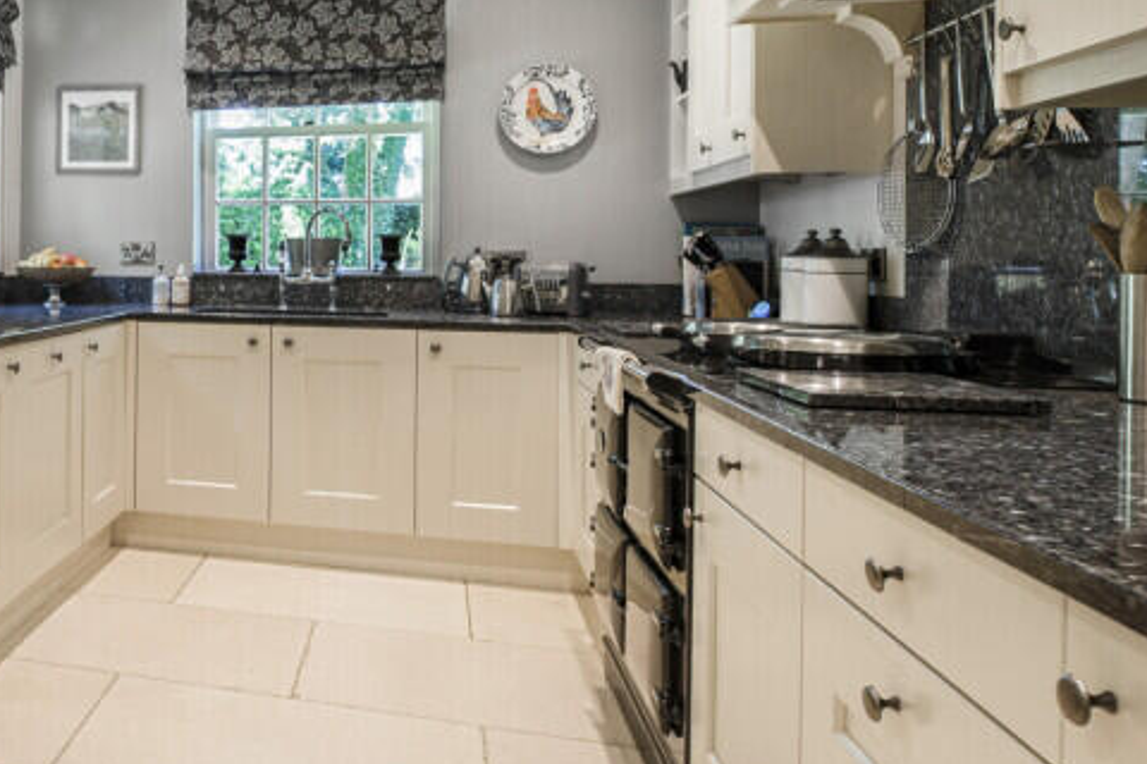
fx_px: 1019
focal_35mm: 32
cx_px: 80
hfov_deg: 50.8
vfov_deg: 40.6
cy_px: 254
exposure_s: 1/5
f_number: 8
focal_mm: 15
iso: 100
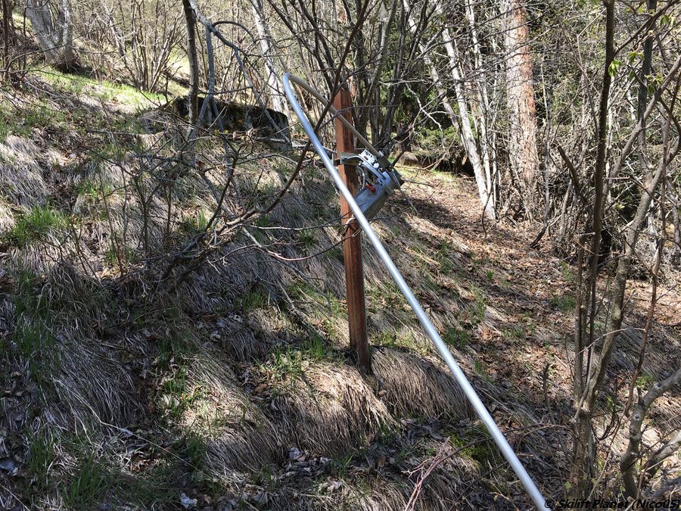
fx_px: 571
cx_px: 340
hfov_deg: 61.7
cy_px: 256
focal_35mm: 29
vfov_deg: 48.2
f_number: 2.2
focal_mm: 4.15
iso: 25
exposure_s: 1/238
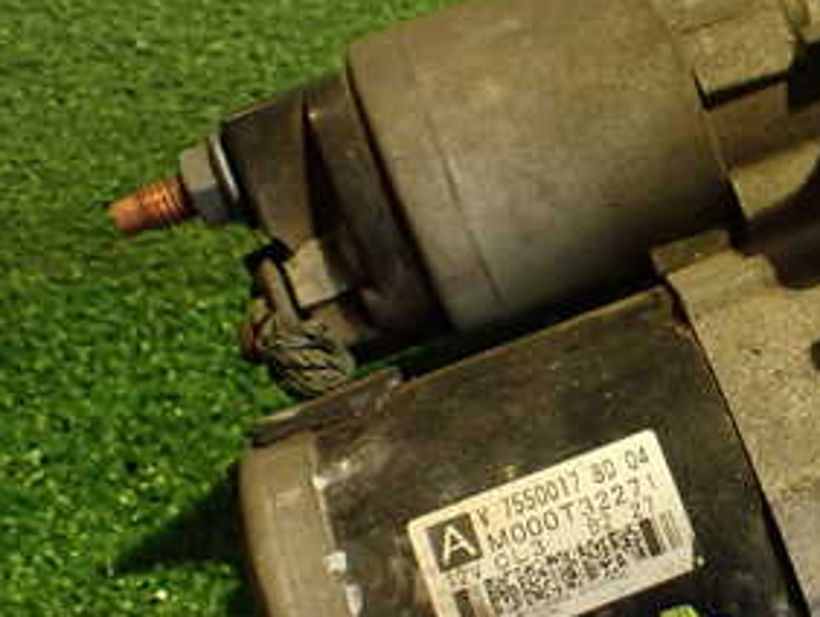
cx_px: 776
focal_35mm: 68
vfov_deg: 21.6
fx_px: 1612
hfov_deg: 27.3
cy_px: 373
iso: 500
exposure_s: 1/30
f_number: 2.4
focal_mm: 5.79
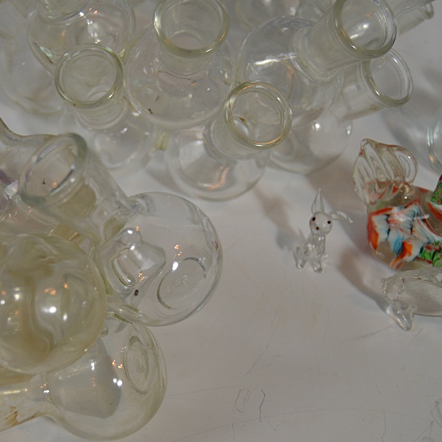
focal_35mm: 72
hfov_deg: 23.7
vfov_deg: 24.0
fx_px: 1040
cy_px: 229
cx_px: 101
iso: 400
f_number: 4.5
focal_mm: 34
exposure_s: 1/60
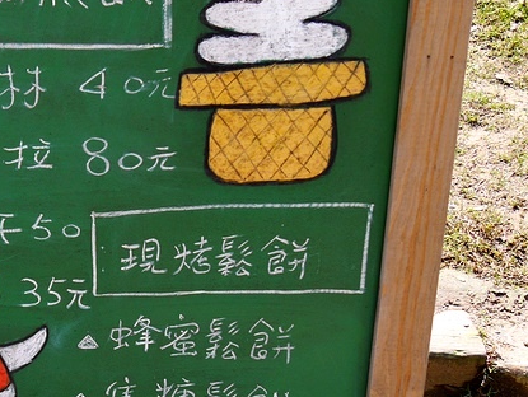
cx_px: 9
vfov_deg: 19.8
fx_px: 1130
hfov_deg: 25.1
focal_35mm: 74
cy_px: 278
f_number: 5.6
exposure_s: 1/200
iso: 200
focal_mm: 15
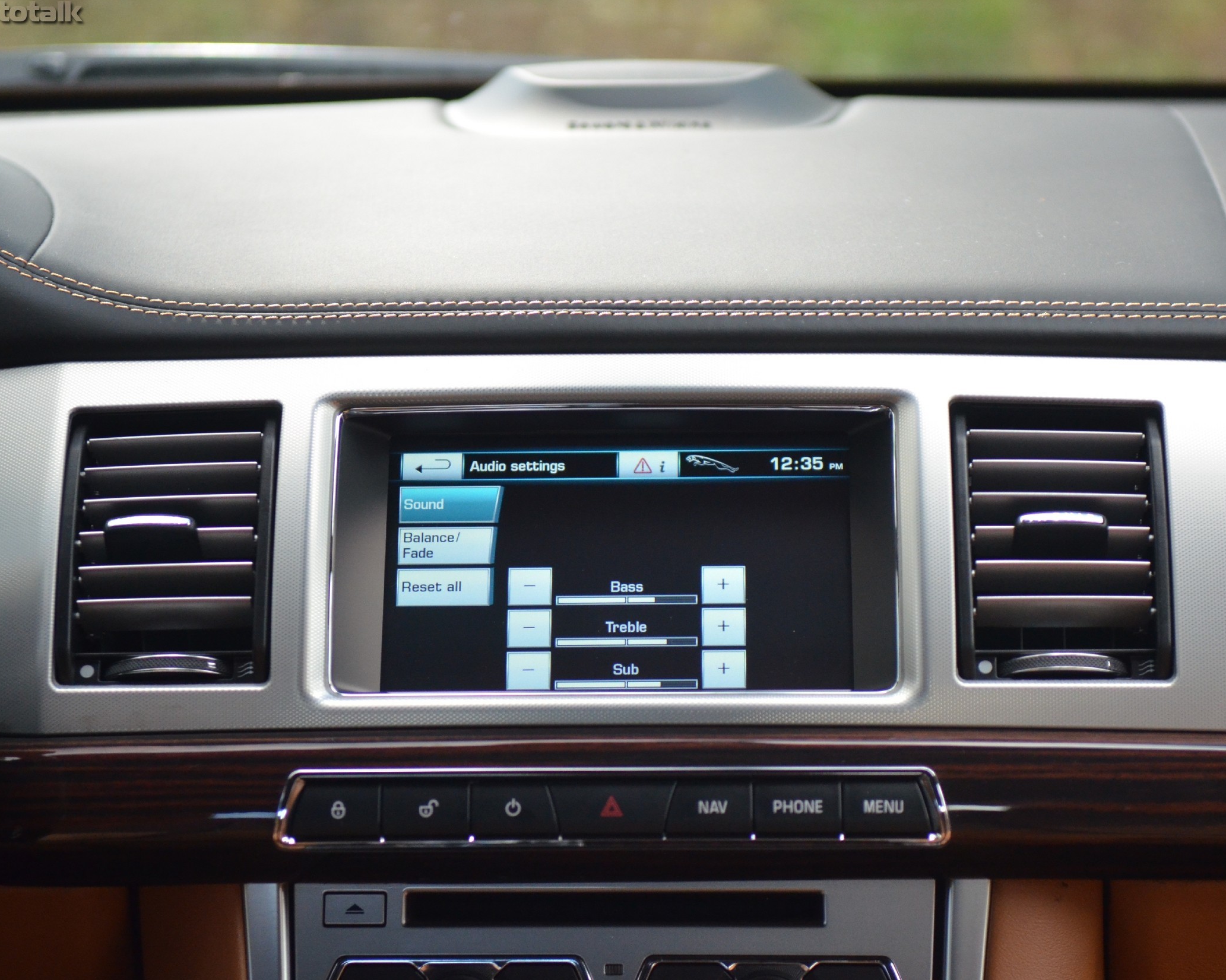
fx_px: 3395
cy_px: 489
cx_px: 692
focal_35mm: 94
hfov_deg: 20.5
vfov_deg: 16.4
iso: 1400
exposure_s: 1/500
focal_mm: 55
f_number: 2.8
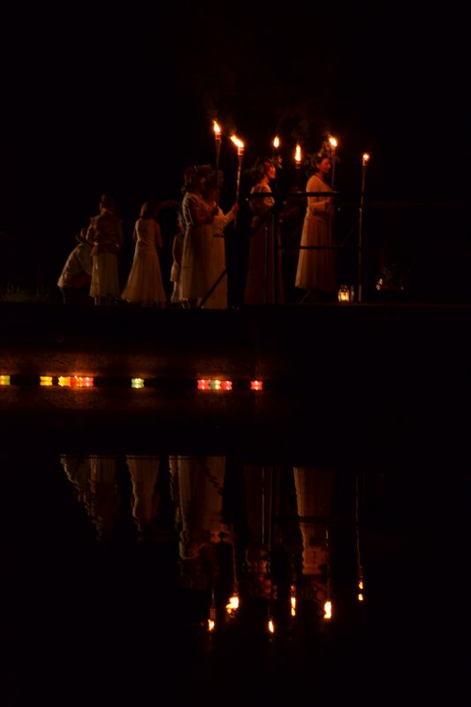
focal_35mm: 158
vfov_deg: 13.0
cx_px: 236
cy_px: 354
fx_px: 3092
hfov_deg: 8.7
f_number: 5.6
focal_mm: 105
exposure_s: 1/10
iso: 800
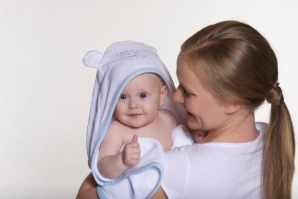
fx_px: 869
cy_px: 100
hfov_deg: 19.5
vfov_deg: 13.1
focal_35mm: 105
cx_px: 149
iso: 50
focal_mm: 105
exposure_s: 1/200
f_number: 14
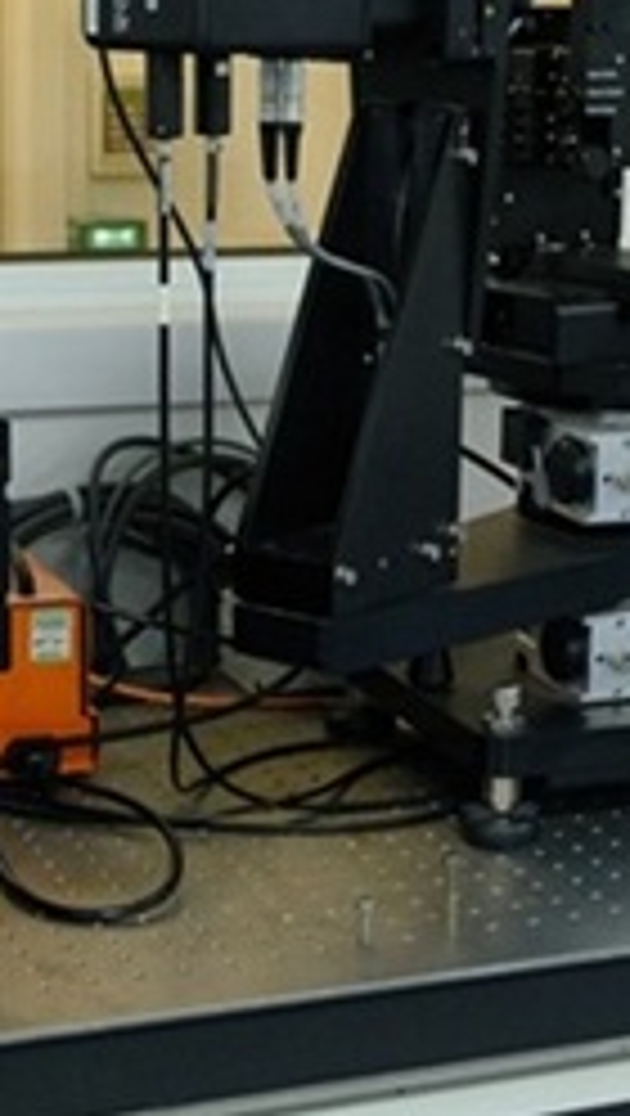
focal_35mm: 86
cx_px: 450
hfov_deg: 14.1
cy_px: 439
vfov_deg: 24.7
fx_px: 2547
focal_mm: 22.8
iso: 2500
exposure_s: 1/100
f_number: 4.2
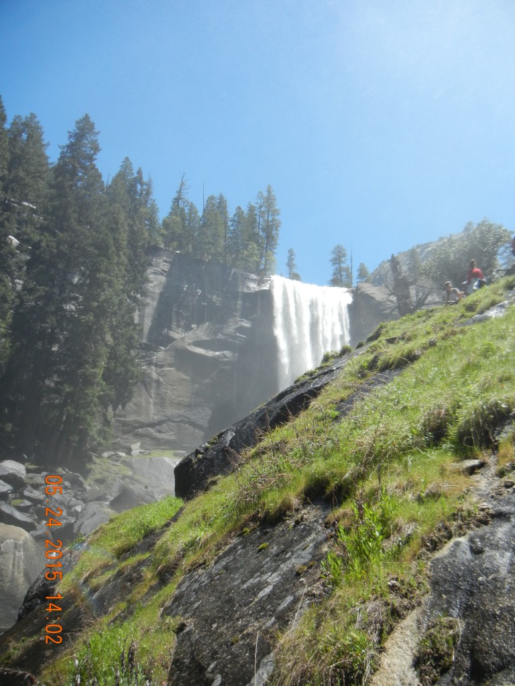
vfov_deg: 60.0
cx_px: 258
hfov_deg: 46.8
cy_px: 343
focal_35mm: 30
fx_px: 595
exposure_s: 1/240
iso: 160
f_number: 7
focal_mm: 5.4
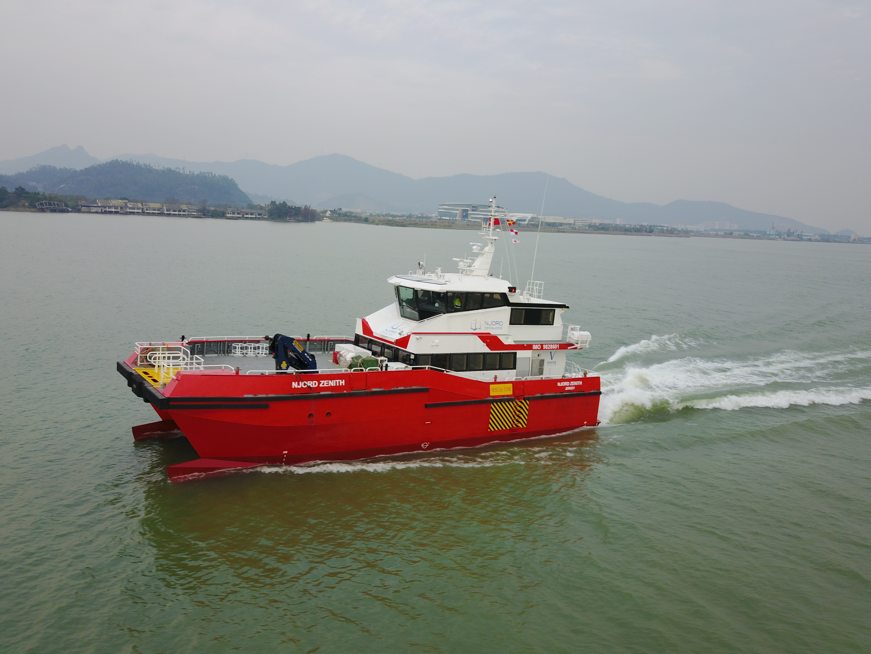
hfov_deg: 65.3
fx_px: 679
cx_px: 426
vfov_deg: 51.3
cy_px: 315
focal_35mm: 27
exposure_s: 1/195
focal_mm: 4.73
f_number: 2.2
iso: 100
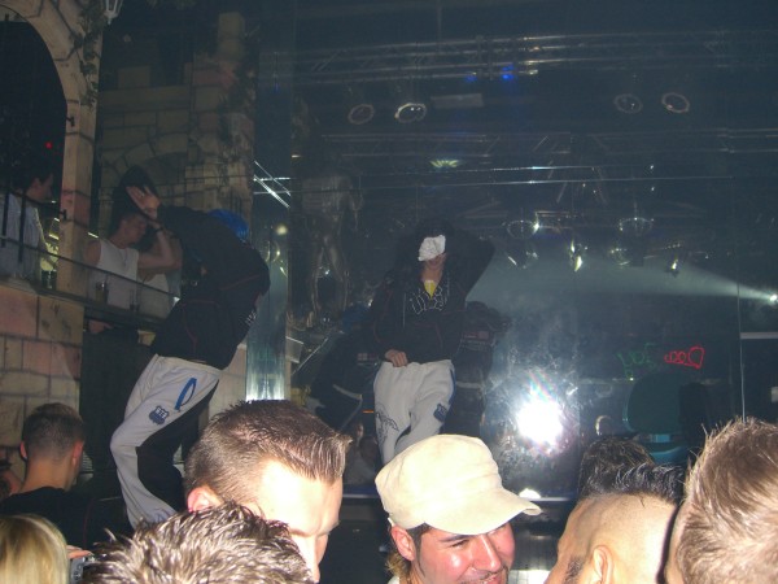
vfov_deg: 37.7
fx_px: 854
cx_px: 389
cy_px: 292
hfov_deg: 49.0
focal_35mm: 38
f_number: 2.8
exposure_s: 1/60
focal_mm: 7.9
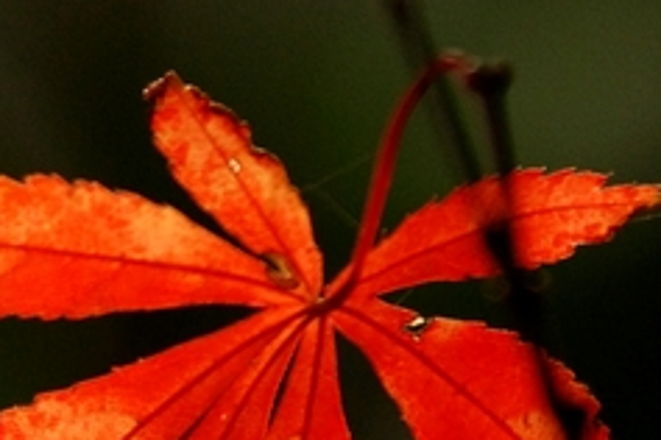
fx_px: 15789
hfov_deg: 2.4
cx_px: -67
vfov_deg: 1.6
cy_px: 227
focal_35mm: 860
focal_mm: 170
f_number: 3.5
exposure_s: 1/800
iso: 500
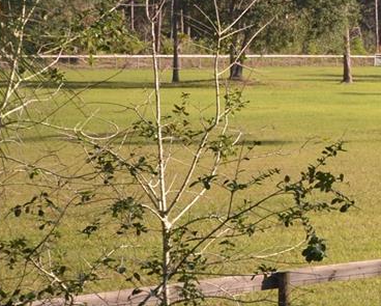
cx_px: 780
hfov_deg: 13.4
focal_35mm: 122
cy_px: 76
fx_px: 1377
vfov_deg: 12.6
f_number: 5.6
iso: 125
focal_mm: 20
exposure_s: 1/250
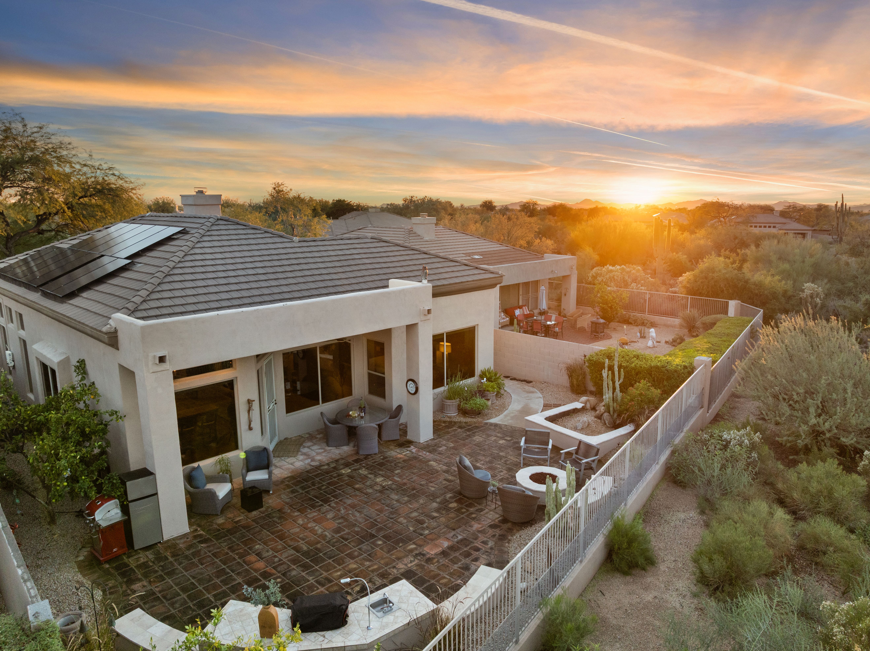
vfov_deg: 56.8
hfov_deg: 71.6
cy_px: 326
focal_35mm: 24
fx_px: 603
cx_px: 435
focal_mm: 12.29
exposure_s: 1/400
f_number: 2.8
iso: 400
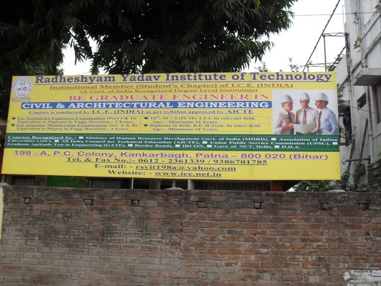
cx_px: 190
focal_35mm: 38
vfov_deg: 37.7
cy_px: 143
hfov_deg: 49.0
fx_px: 418
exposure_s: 1/60
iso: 80
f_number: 8.3
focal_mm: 6.3
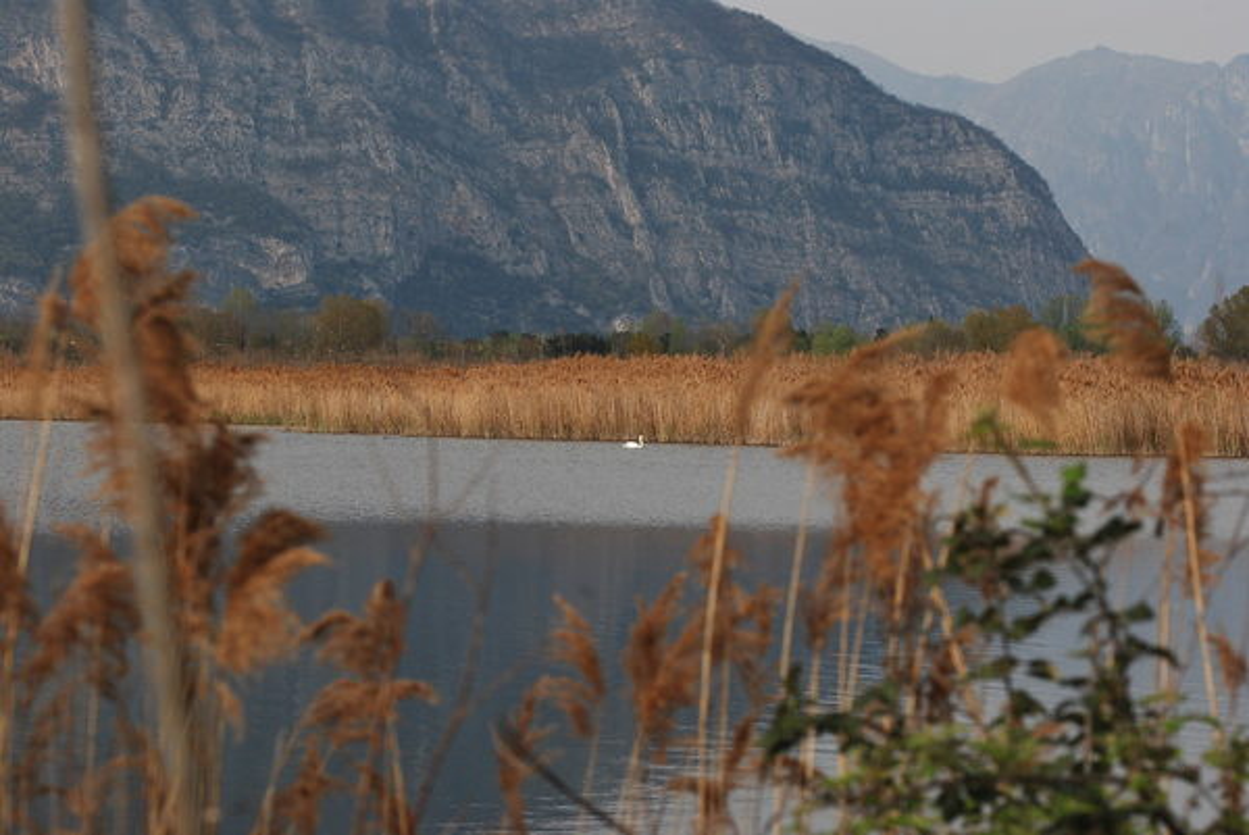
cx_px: 624
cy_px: 418
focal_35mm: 158
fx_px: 5468
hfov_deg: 13.0
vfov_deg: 8.7
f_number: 5
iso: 200
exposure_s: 1/400
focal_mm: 105
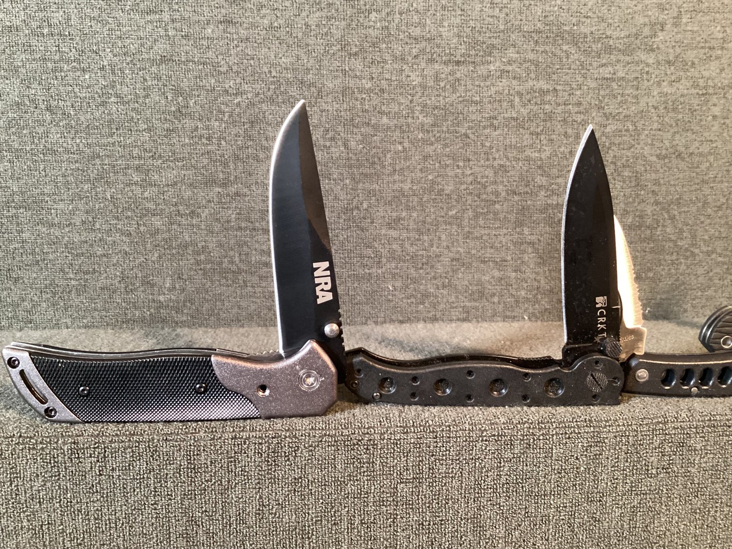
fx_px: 656
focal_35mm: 31
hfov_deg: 58.3
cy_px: 274
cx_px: 366
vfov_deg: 45.4
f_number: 2.4
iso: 400
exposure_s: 1/30
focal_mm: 3.3
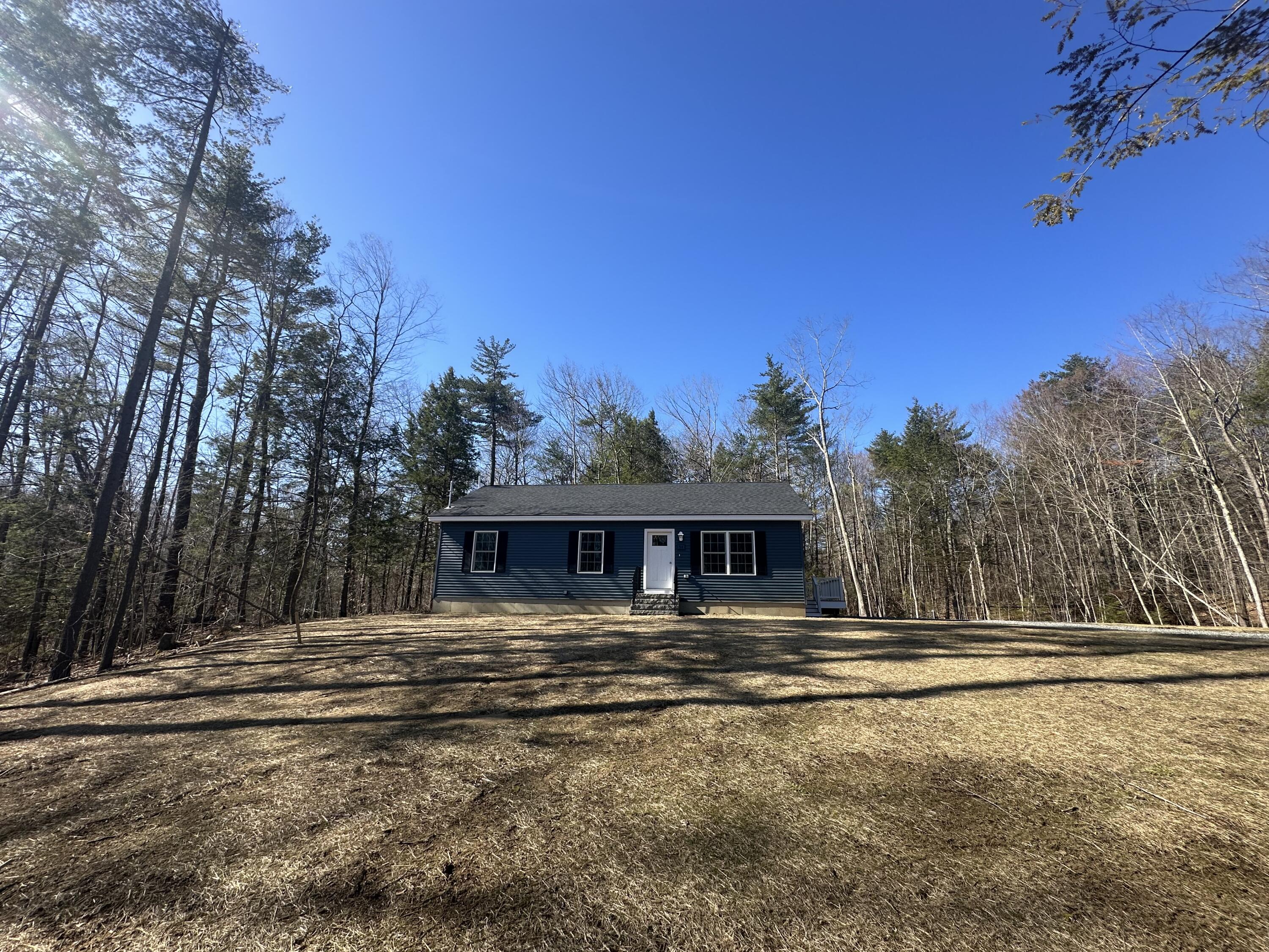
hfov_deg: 102.1
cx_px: 634
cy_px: 476
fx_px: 513
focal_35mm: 14
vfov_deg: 85.7
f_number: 2.2
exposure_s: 1/903
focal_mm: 2.22
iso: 40
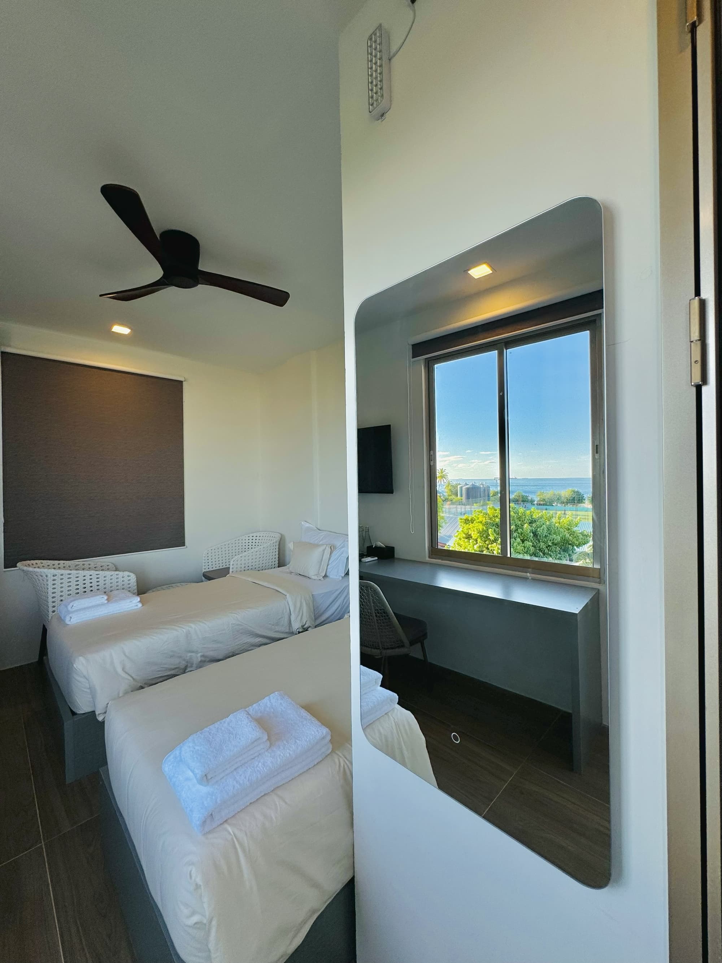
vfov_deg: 102.1
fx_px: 389
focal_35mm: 14
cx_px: 361
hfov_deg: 85.7
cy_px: 482
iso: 40
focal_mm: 2.22
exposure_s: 1/311
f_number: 2.2
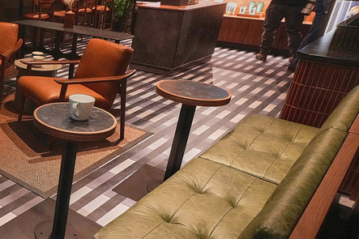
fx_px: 369
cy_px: 110
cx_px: -49
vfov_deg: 35.9
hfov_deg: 40.4
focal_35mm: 37
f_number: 6.3
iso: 4000
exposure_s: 1/40
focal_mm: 16
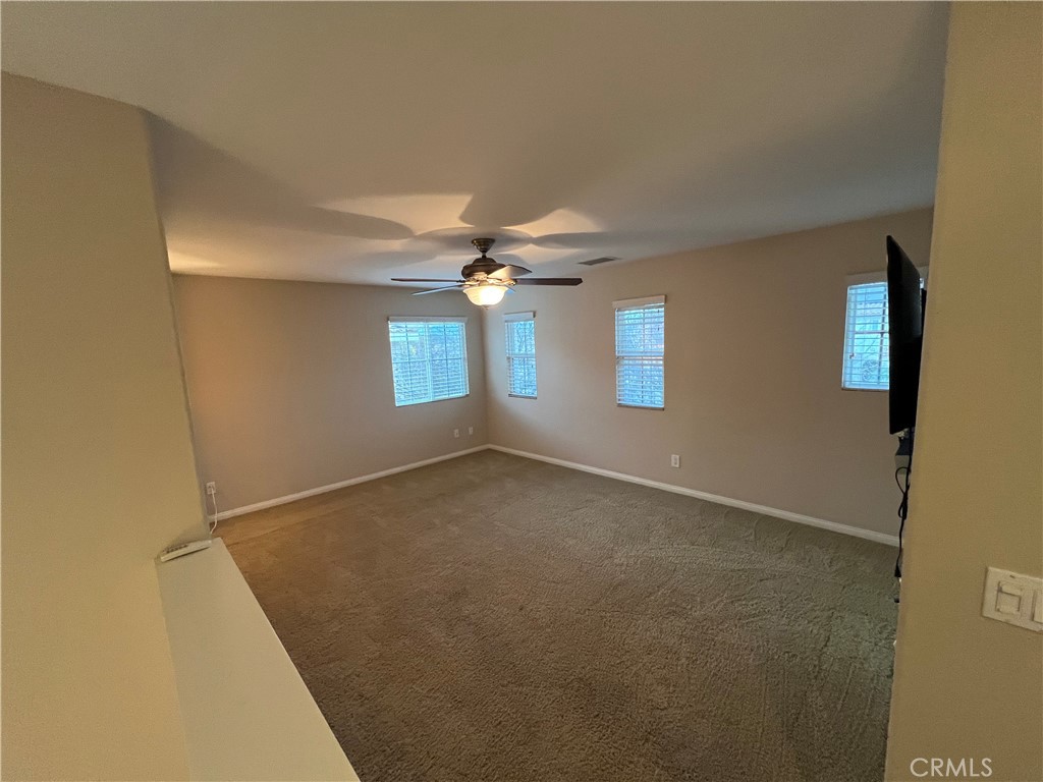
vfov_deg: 89.9
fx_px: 392
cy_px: 391
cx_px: 522
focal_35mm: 13
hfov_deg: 106.2
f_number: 1.8
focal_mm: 1.57
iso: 400
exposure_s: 1/60
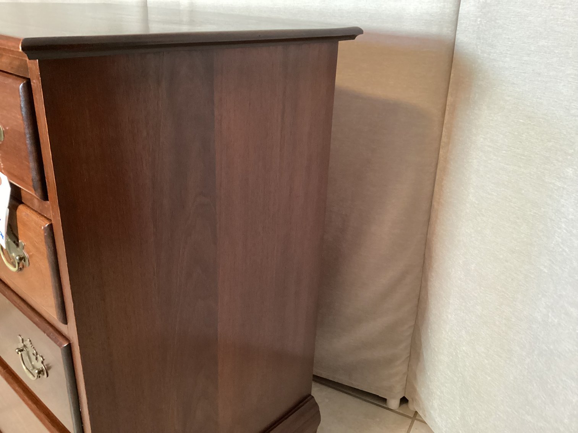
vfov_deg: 45.4
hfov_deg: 58.3
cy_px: 216
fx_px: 518
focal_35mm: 31
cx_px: 289
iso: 400
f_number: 2.4
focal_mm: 3.3
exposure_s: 1/33
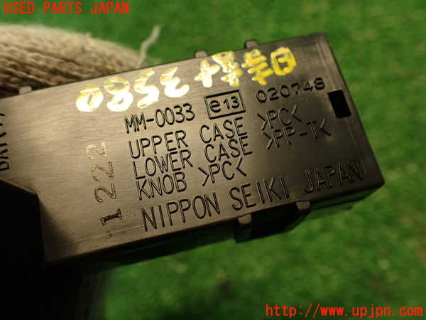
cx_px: 213
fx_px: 369
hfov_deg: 60.0
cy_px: 160
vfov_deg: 46.8
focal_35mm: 30
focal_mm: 5.4
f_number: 2.3
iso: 200
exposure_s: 1/30
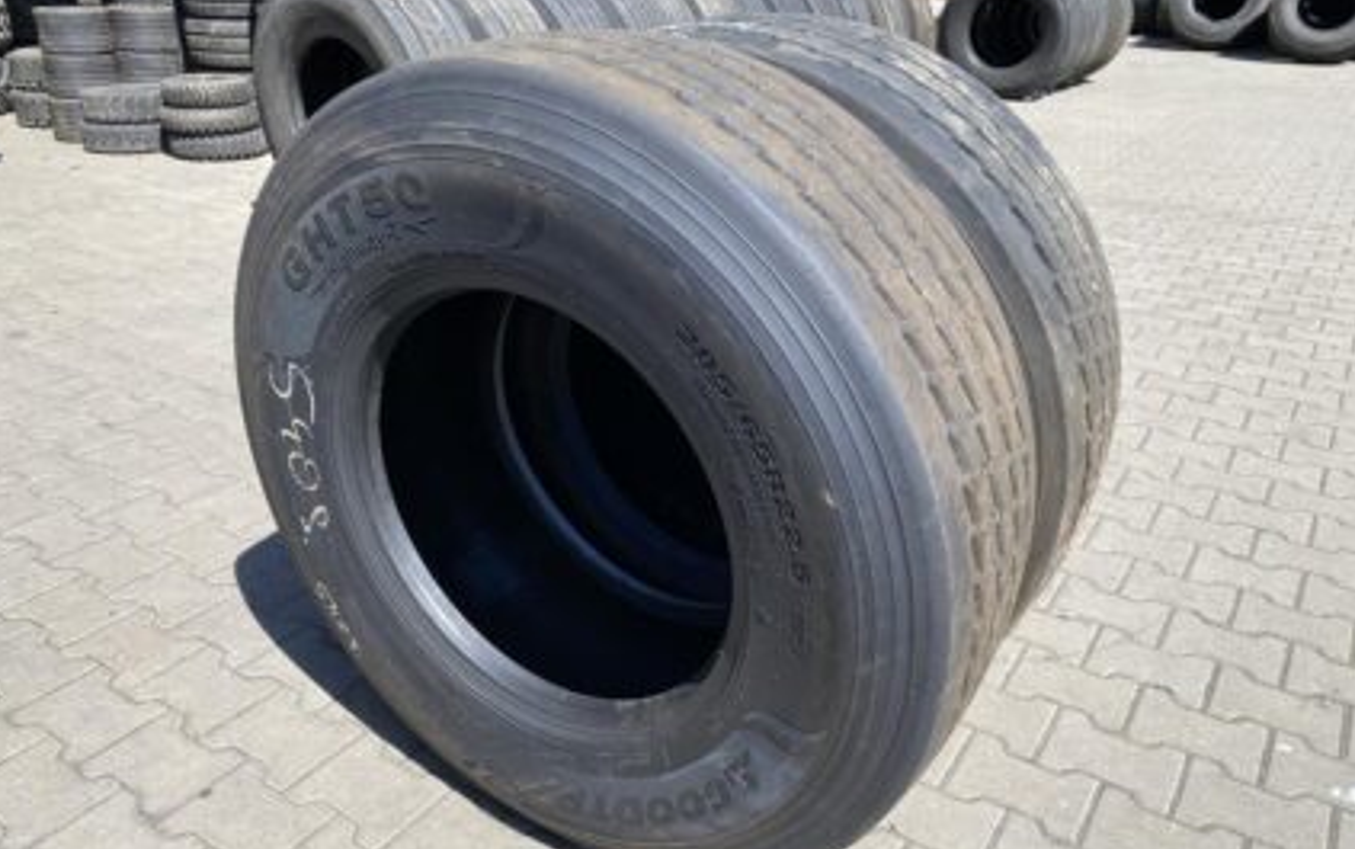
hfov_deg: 66.4
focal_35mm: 28
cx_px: 669
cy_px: 428
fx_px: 1035
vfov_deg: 44.6
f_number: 1.8
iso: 32
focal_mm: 4.25
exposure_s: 1/1330
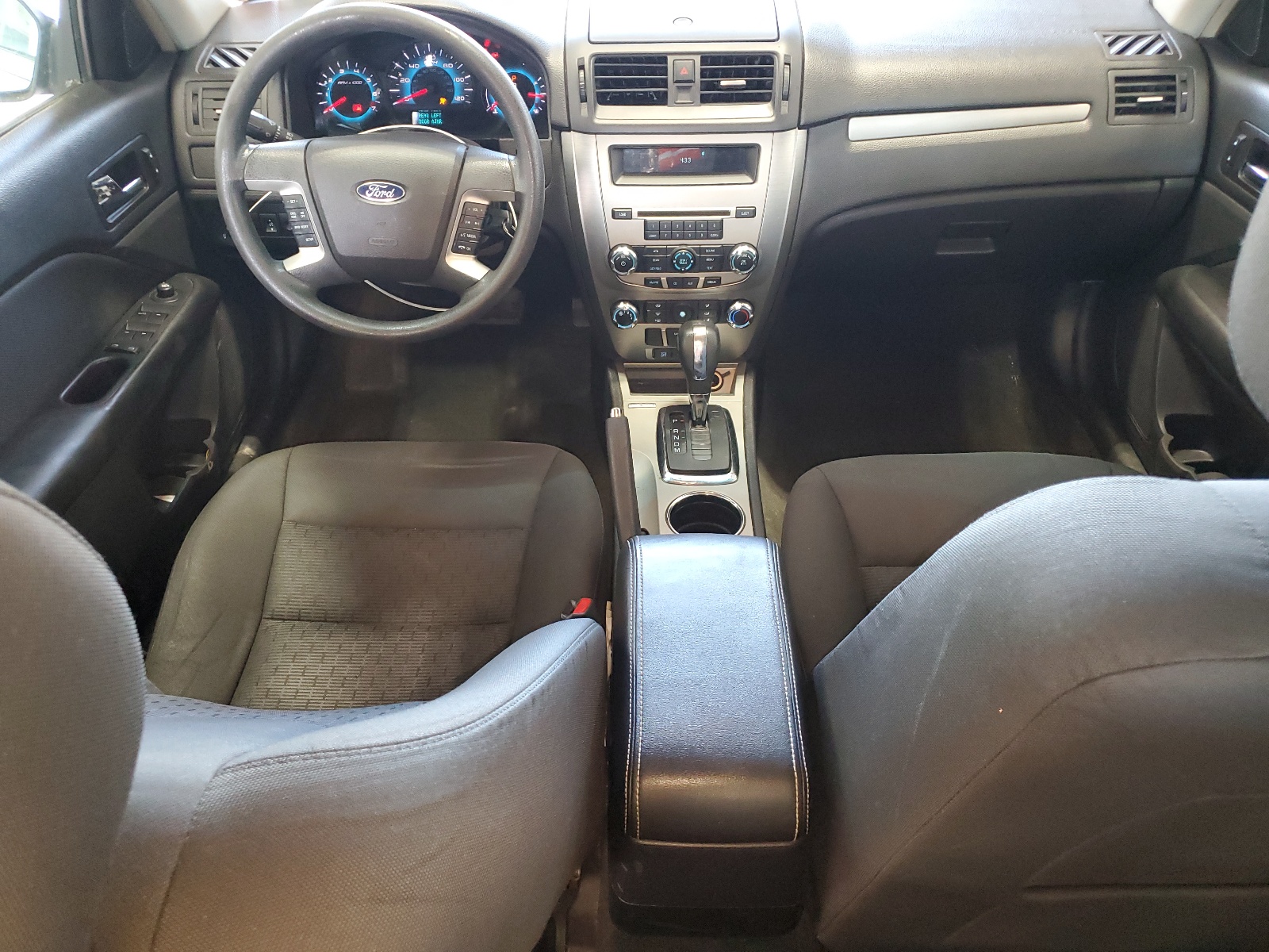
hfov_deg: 67.3
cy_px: 476
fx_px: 953
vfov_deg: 53.1
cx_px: 634
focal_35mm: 26
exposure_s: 1/40
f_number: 1.5
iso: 330
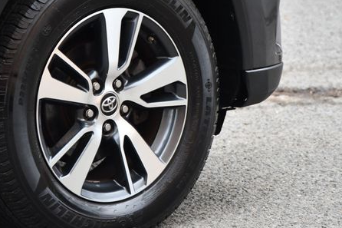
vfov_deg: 6.9
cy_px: 86
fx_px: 1880
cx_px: 100
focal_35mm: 198
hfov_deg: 10.4
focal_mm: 92
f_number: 4.8
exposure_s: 1/250
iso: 450
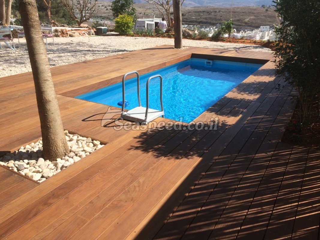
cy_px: 120
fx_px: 277
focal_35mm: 30
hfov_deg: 60.0
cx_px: 160
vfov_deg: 46.8
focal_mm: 4.12
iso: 40
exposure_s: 1/2283
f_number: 2.2
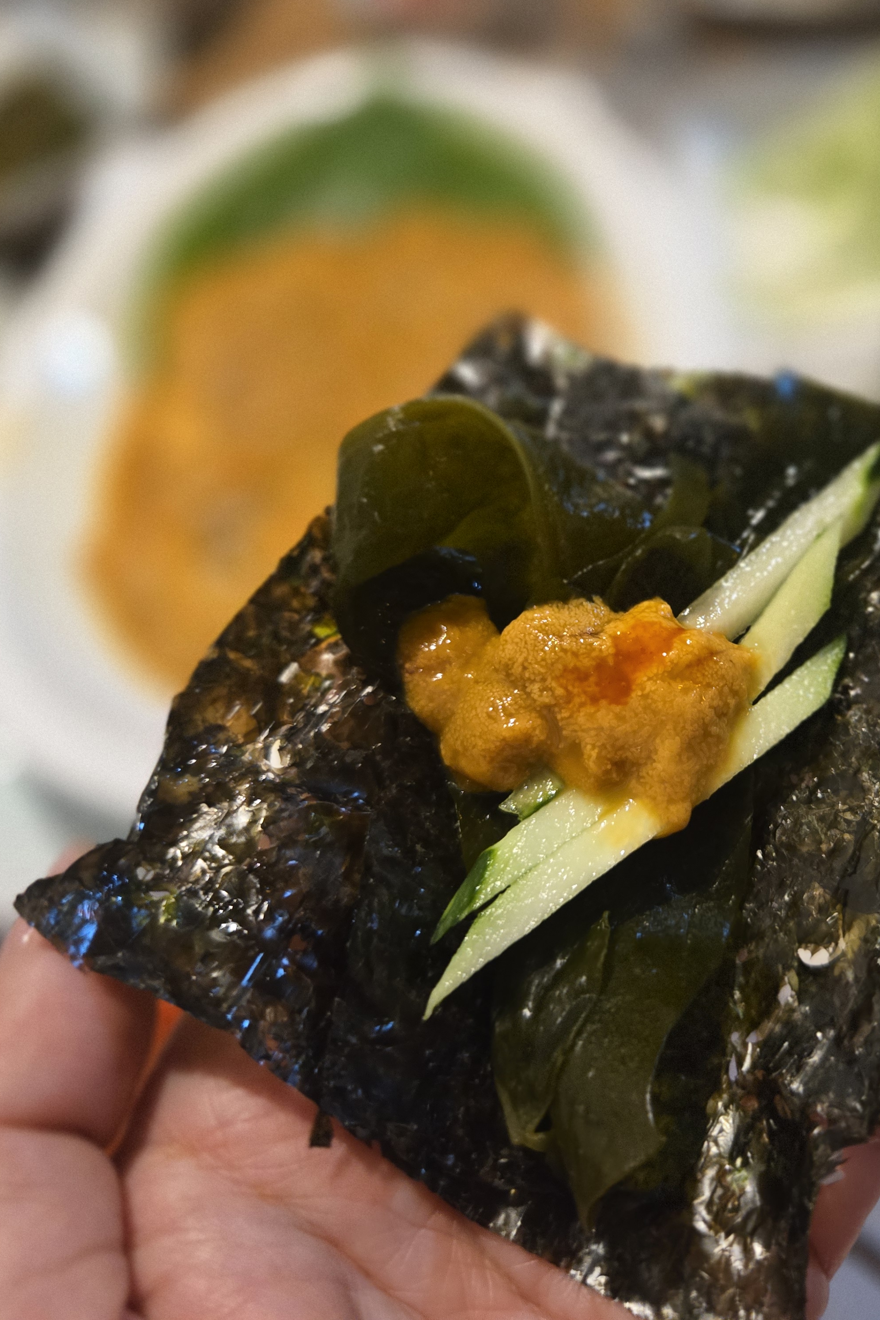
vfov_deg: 58.7
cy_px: 659
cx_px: 658
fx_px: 1173
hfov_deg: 40.0
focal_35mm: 32
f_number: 1.8
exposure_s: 1/60
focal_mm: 5.4
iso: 800
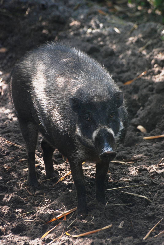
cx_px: 82
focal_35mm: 360
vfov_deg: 5.7
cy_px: 122
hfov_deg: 3.8
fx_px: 2453
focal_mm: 240
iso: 400
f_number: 5.3
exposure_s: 1/160
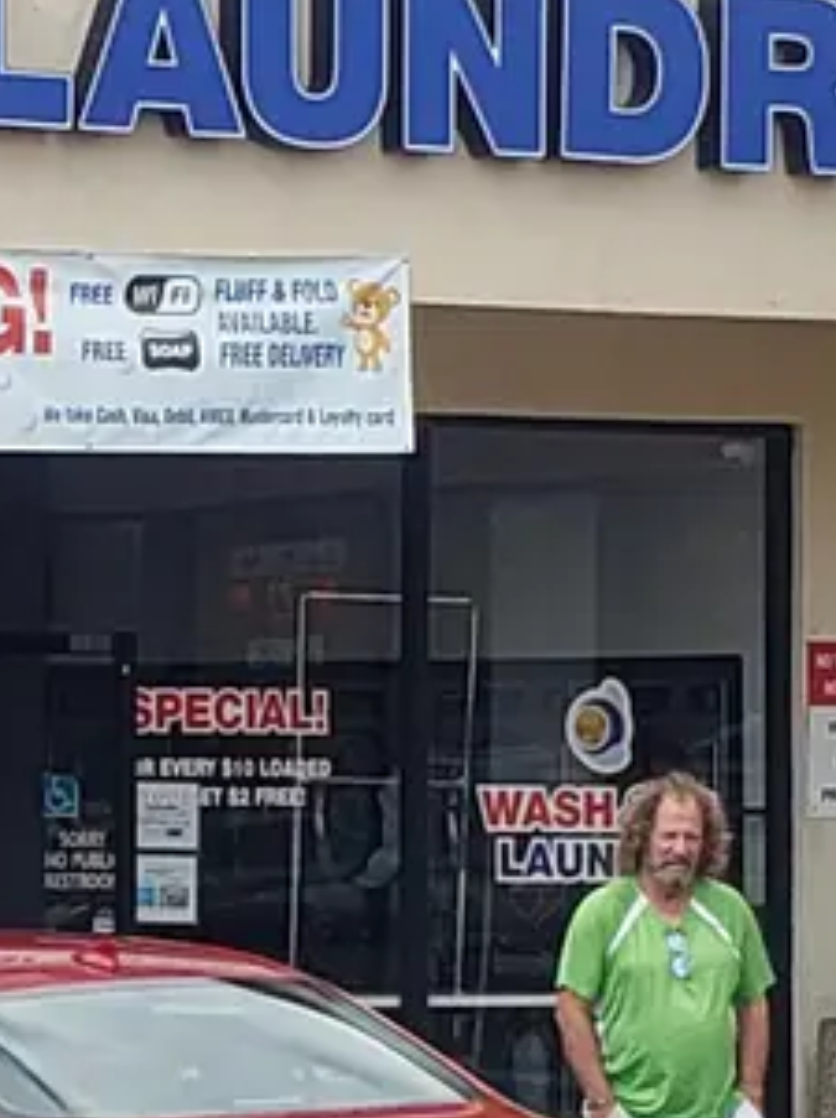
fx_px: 2711
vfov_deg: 23.3
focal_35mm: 84
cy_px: 591
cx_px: -206
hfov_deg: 16.7
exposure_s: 1/850
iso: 50
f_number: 2.4
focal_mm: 4.3
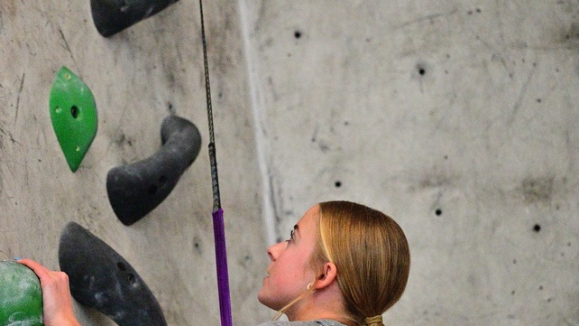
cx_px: 130
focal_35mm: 334
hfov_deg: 6.5
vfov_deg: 3.6
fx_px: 5127
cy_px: 261
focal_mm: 200
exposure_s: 1/400
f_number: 3.5
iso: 10000
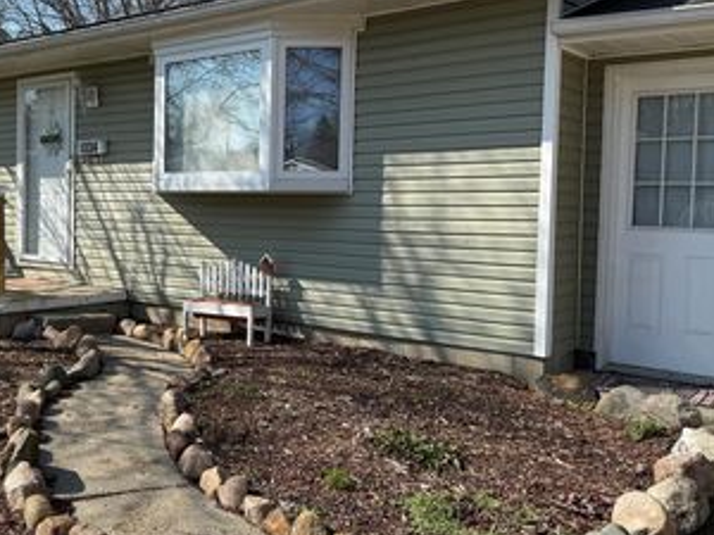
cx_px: 169
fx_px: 825
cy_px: 229
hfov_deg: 45.0
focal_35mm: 40
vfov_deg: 35.9
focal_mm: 6.76
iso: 80
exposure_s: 1/3953
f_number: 1.78
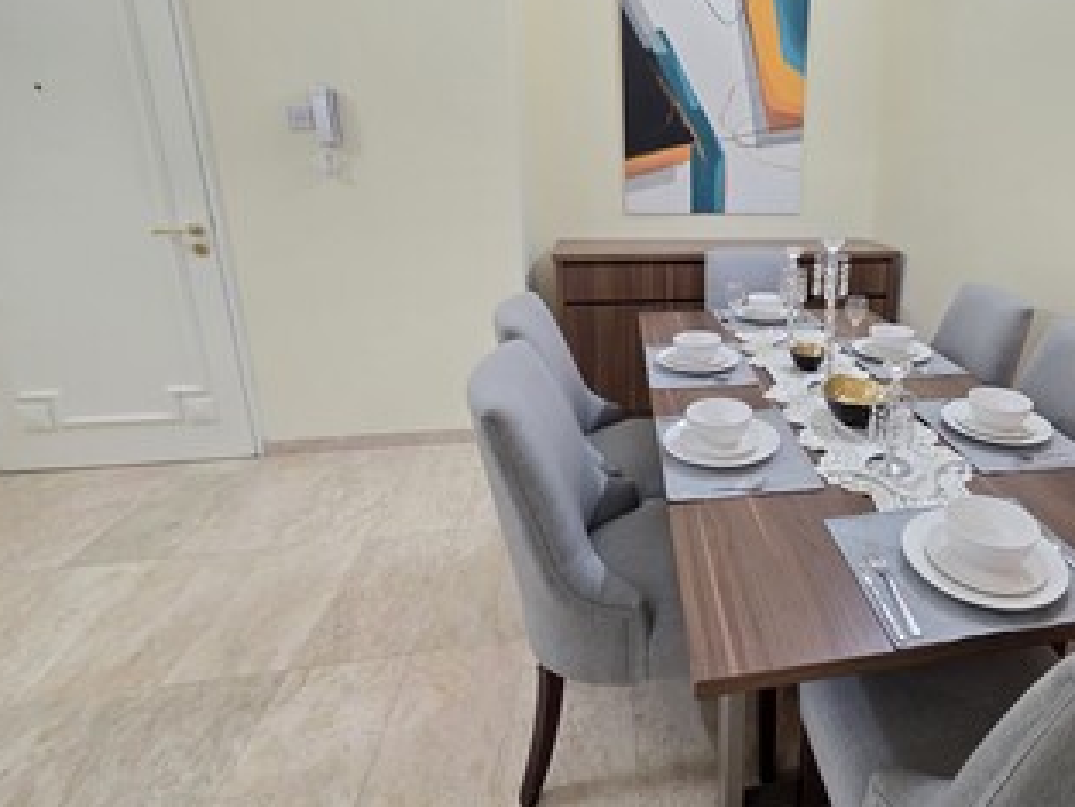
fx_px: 590
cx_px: 761
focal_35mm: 19
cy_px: 338
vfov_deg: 68.3
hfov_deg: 80.2
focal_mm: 2.2
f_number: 1.9
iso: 200
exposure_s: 1/50
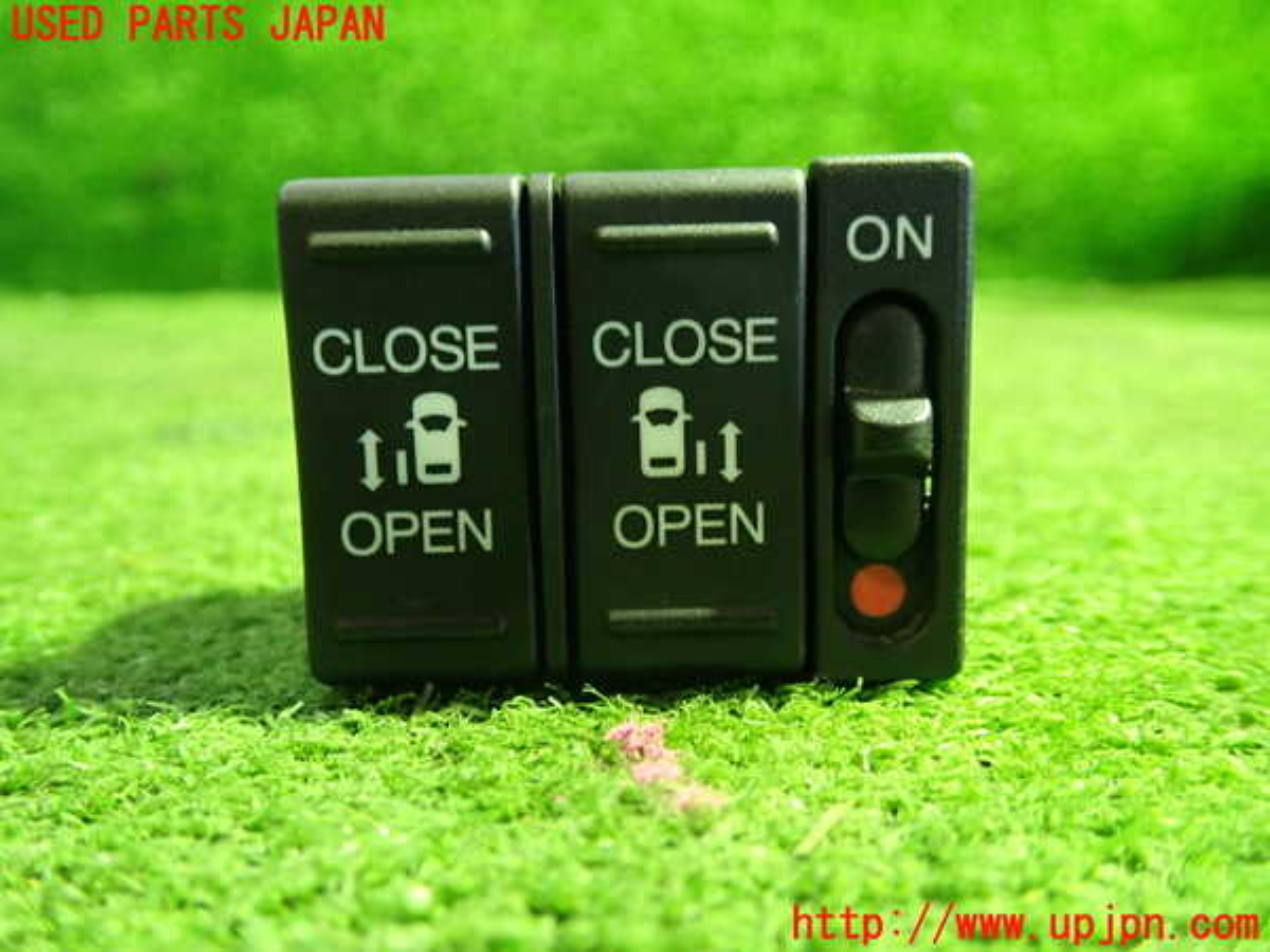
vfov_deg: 46.8
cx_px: 635
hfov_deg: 60.0
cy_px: 476
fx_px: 1101
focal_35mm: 30
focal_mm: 5.4
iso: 800
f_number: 2.3
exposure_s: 1/20
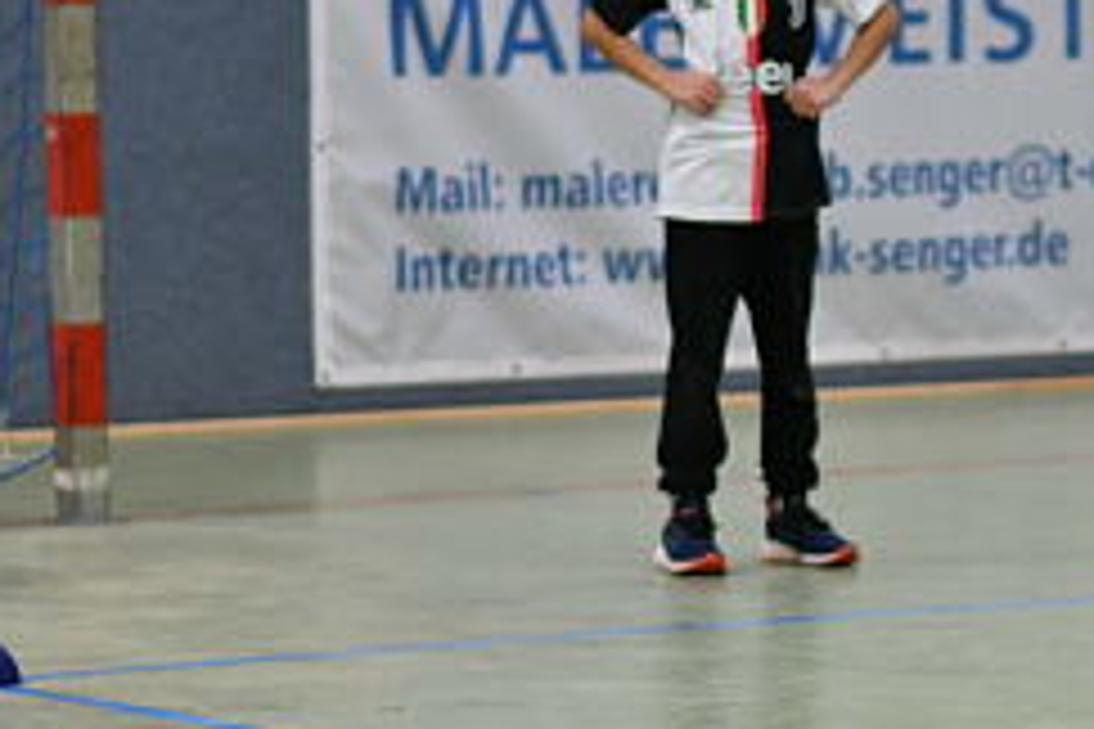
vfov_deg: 4.5
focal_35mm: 307
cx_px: 1231
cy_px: 360
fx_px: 9335
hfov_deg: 6.7
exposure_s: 1/250
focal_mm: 85
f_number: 2
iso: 800
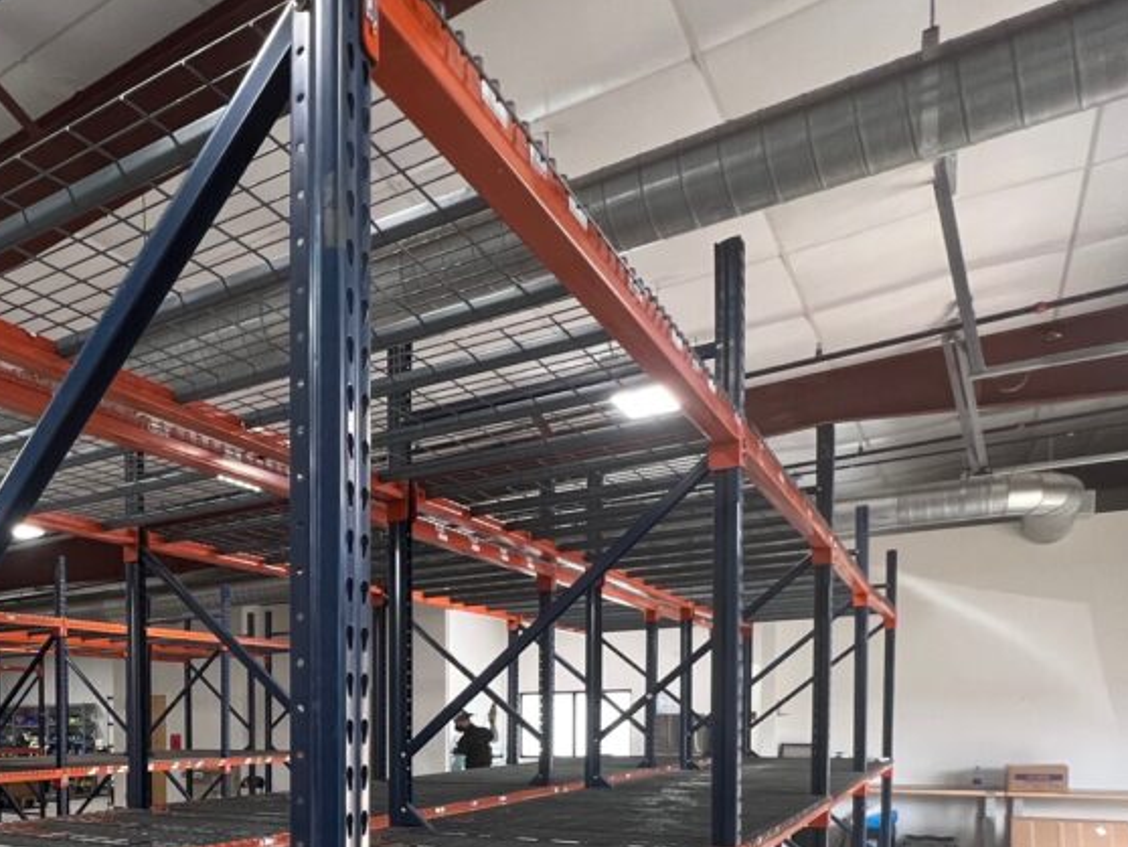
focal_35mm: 28
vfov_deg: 45.2
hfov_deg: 53.0
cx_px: 53
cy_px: 762
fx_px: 913
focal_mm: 1.57
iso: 200
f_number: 1.8
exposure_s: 1/121
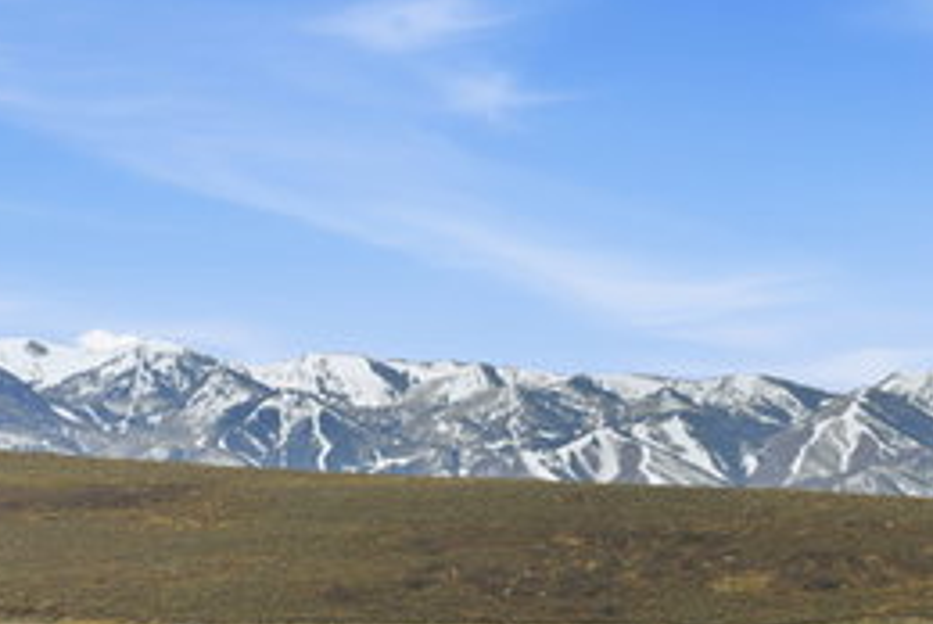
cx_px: 689
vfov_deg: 12.0
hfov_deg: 17.8
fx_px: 2958
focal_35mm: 114
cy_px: 398
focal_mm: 58
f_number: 9
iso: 500
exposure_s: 1/500
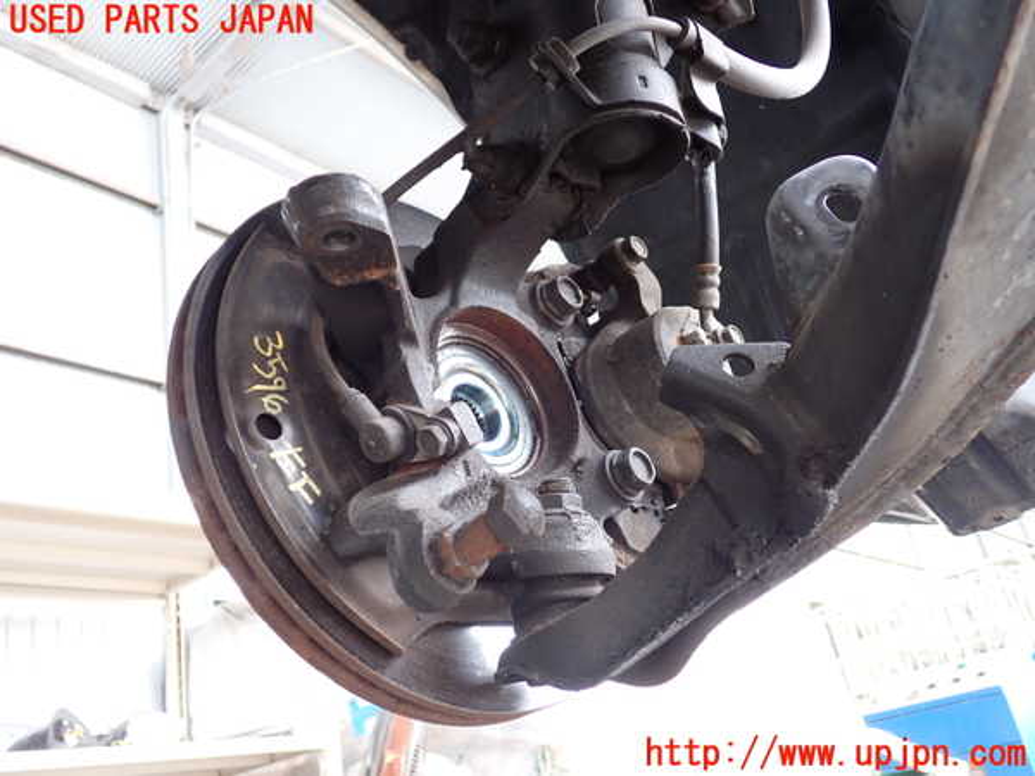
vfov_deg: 44.2
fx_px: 957
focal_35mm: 32
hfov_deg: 56.8
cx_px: 518
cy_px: 388
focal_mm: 5.79
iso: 200
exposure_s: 1/40
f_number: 2.4
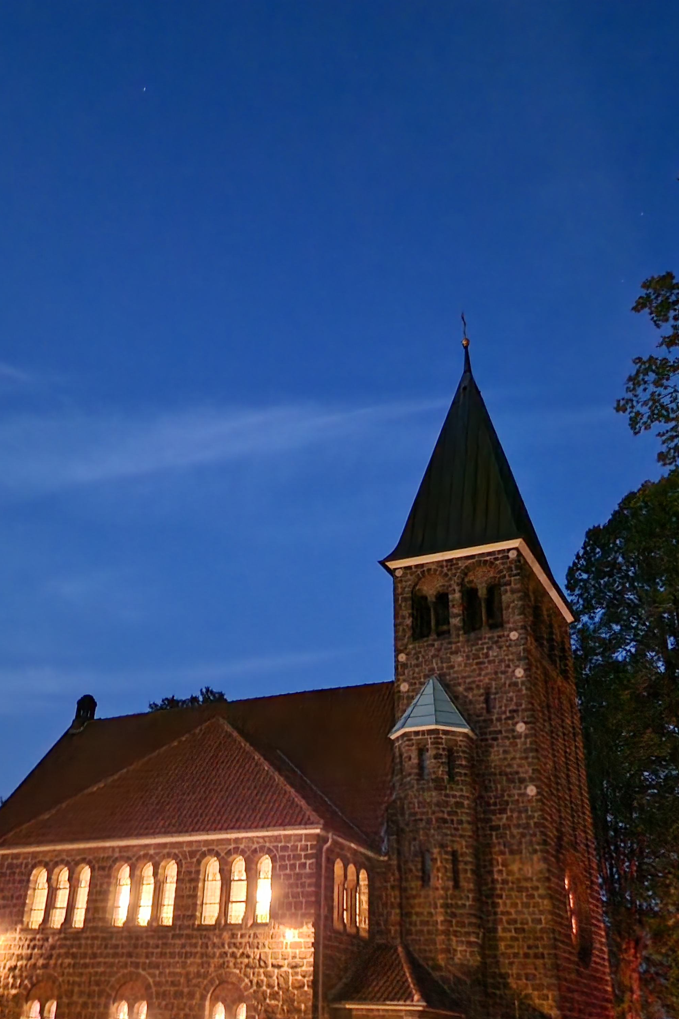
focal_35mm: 32
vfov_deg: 58.7
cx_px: 302
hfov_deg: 41.1
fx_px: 905
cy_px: 508
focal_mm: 5.4
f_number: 1.8
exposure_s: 1/10
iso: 2500
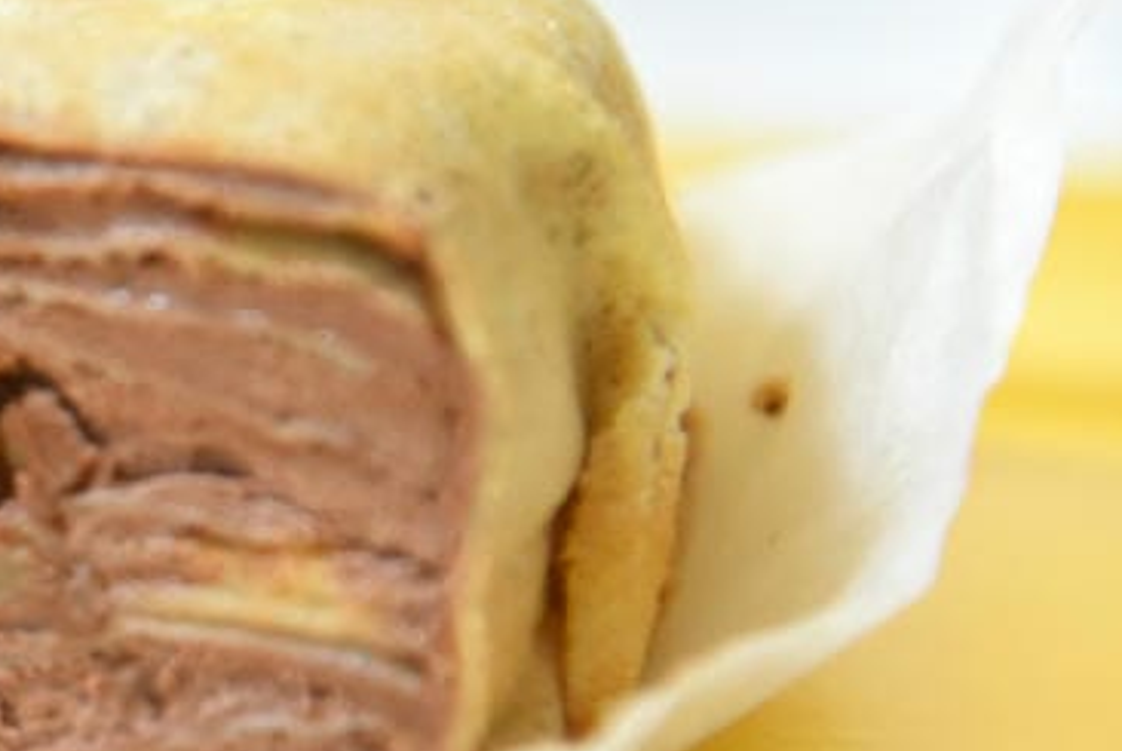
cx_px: -586
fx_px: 12263
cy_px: 507
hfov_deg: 5.2
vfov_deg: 3.5
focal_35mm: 393
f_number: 4
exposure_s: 1/80
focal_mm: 120
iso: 3200
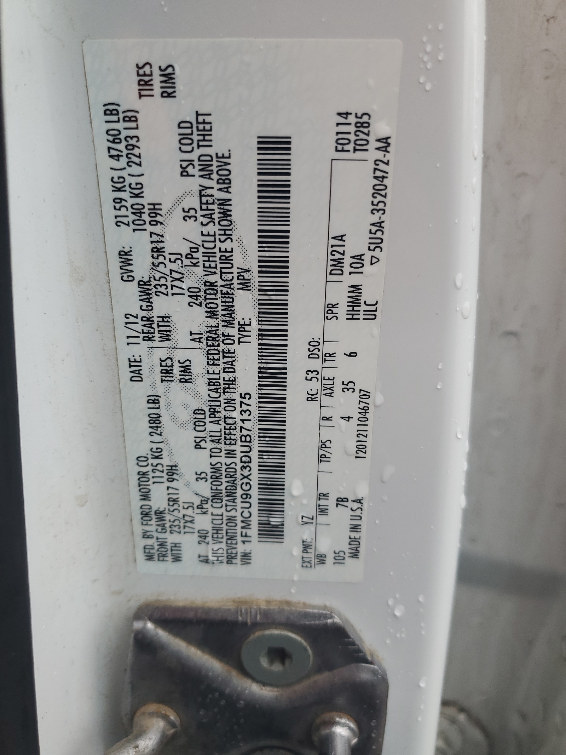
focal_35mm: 26
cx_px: 283
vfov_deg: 67.3
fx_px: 567
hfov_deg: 53.1
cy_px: 378
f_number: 1.5
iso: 53
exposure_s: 1/60.2
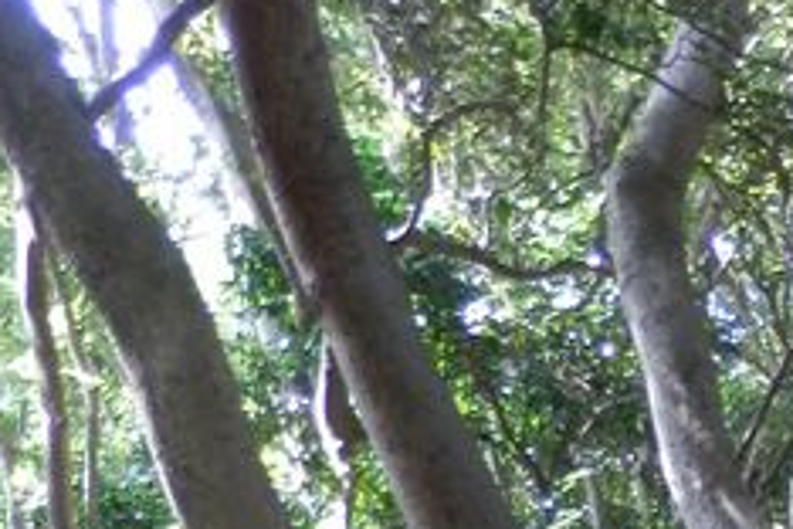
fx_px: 1960
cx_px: 932
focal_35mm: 89
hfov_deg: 21.4
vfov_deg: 12.2
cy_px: 1282
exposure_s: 1/30
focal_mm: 4.5
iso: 160
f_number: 3
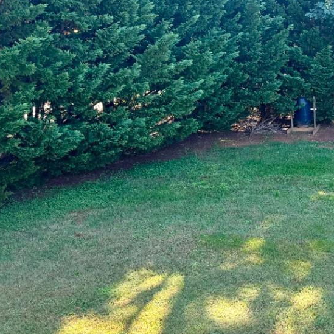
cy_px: 184
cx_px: 414
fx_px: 633
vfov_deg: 29.5
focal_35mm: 58
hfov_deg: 26.0
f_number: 1.78
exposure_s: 1/150
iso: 64
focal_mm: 6.76
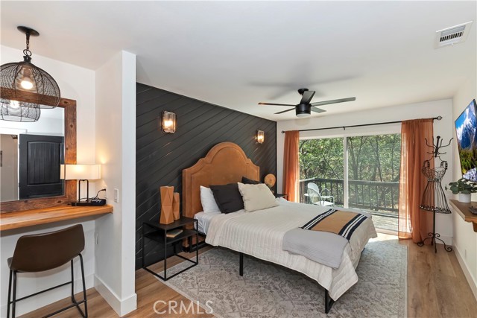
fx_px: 199
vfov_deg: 77.4
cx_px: 238
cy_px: 159
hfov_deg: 100.4
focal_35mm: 15
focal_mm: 10
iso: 400
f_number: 8
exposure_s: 1/30
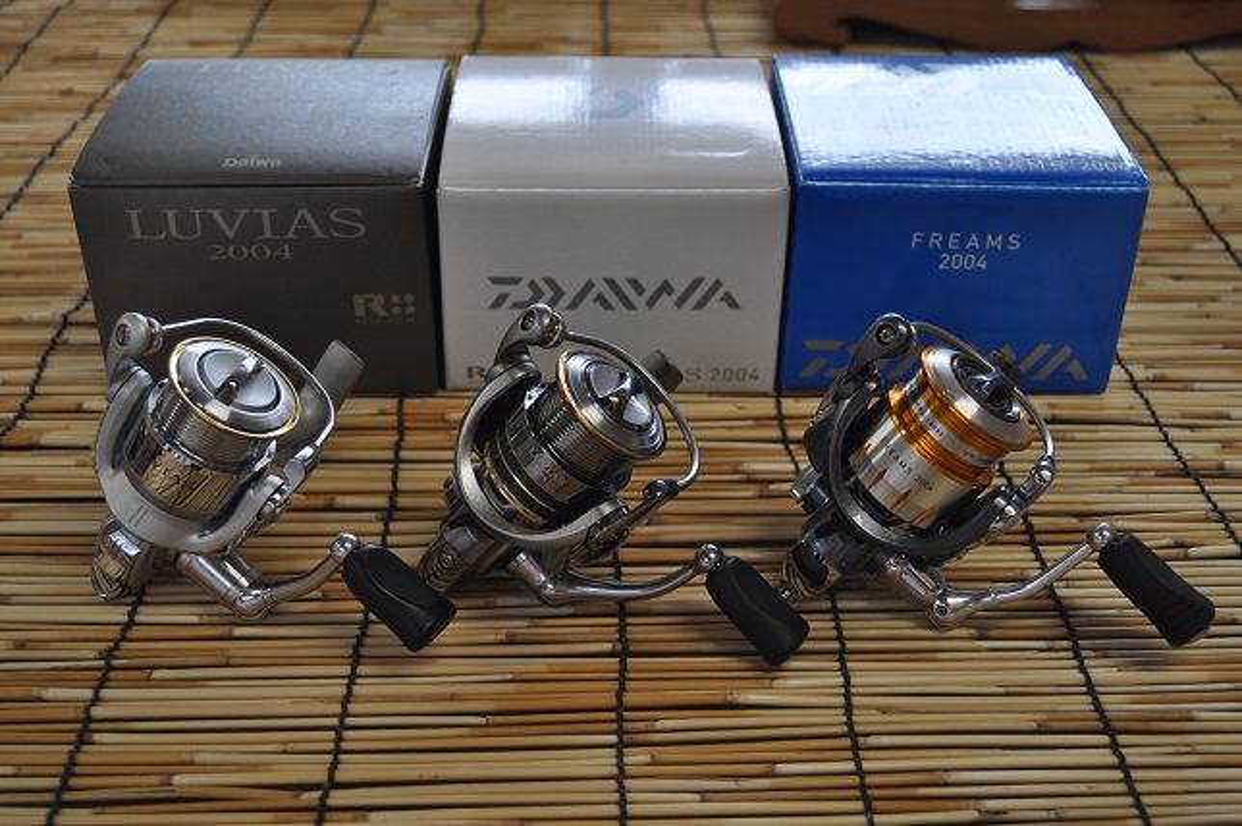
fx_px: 1499
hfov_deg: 45.0
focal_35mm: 44
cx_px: 621
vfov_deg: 30.8
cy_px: 413
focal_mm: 29
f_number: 5
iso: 400
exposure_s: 1/100
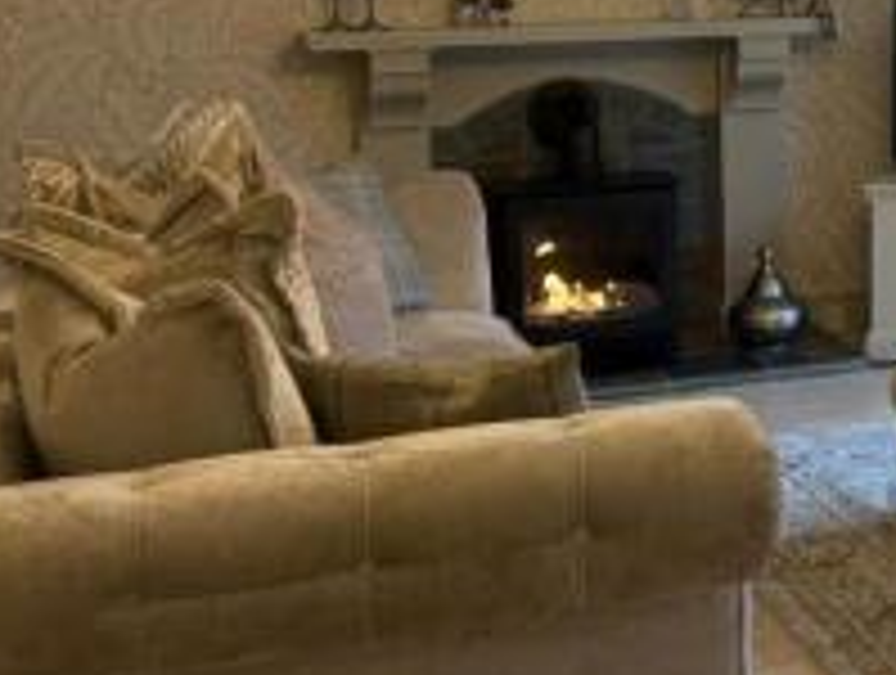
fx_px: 1971
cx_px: 1047
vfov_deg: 18.9
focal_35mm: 76
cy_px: -7
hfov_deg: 23.6
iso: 160
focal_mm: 5.96
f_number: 1.6
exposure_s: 1/100
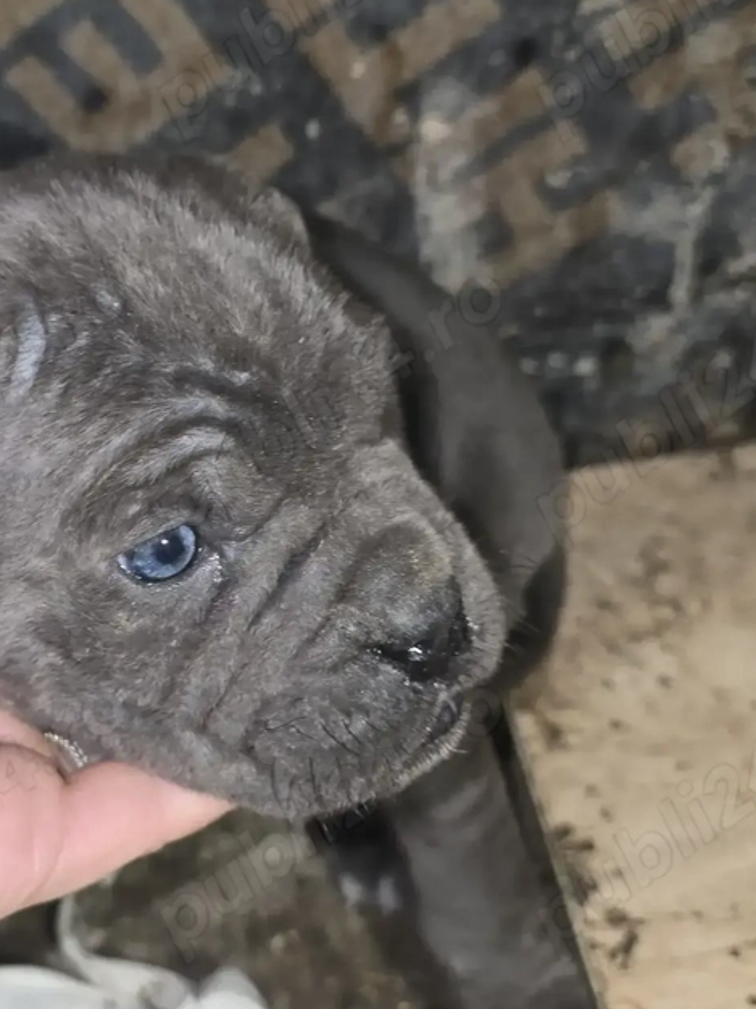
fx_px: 1428
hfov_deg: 28.9
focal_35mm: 49
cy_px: 492
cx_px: 140
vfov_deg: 38.9
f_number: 1.7
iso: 100
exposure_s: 1/24
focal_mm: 6.3
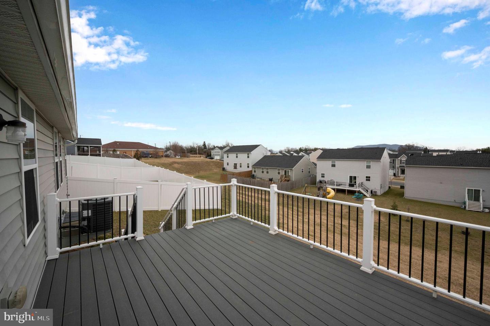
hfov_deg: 100.4
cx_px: 245
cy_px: 163
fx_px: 204
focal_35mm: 15
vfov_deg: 77.2
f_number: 11
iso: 1000
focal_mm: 15
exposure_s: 1/500
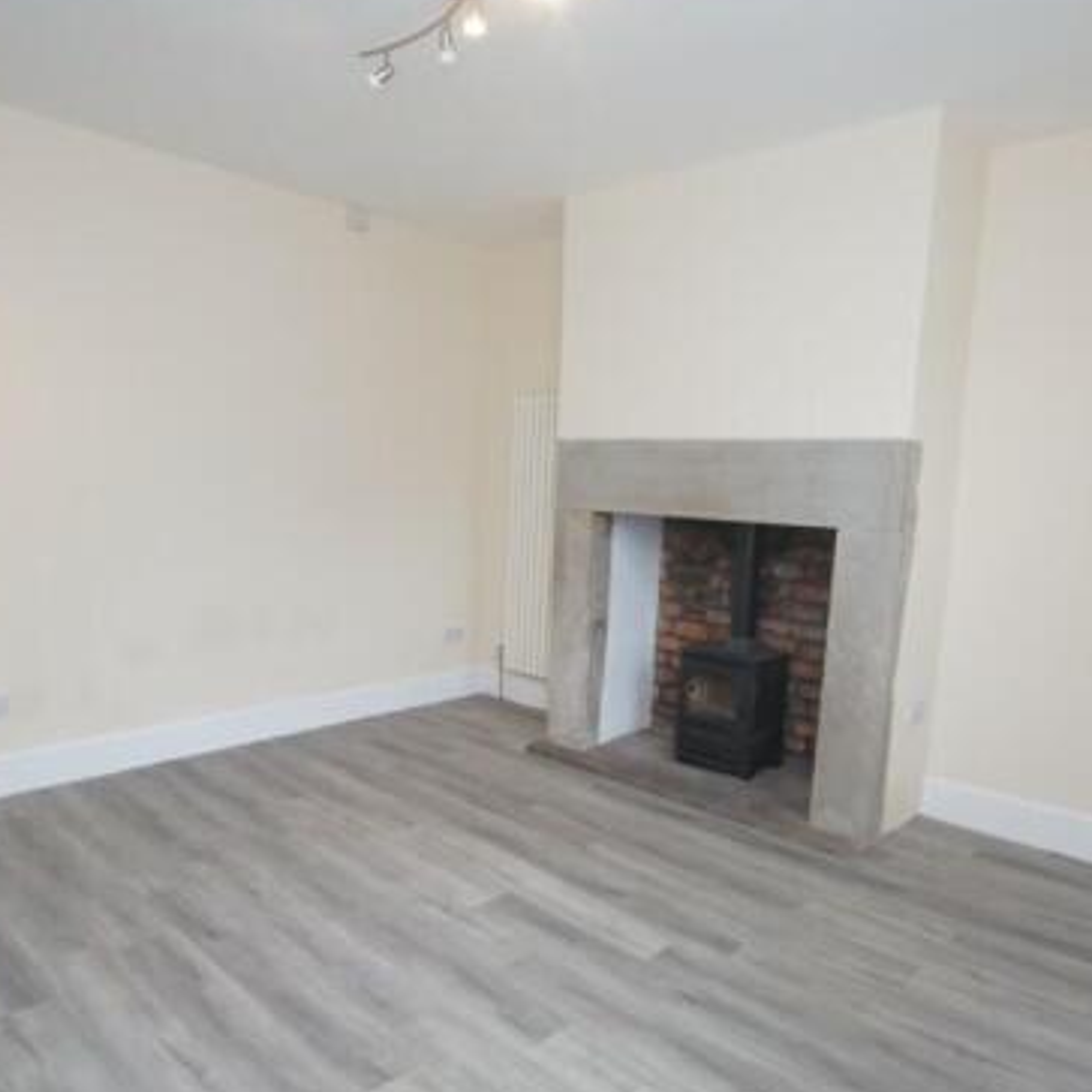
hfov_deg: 67.2
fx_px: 821
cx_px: 561
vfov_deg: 67.0
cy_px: 612
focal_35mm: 23
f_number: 4
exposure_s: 1/160
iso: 500
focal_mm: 10
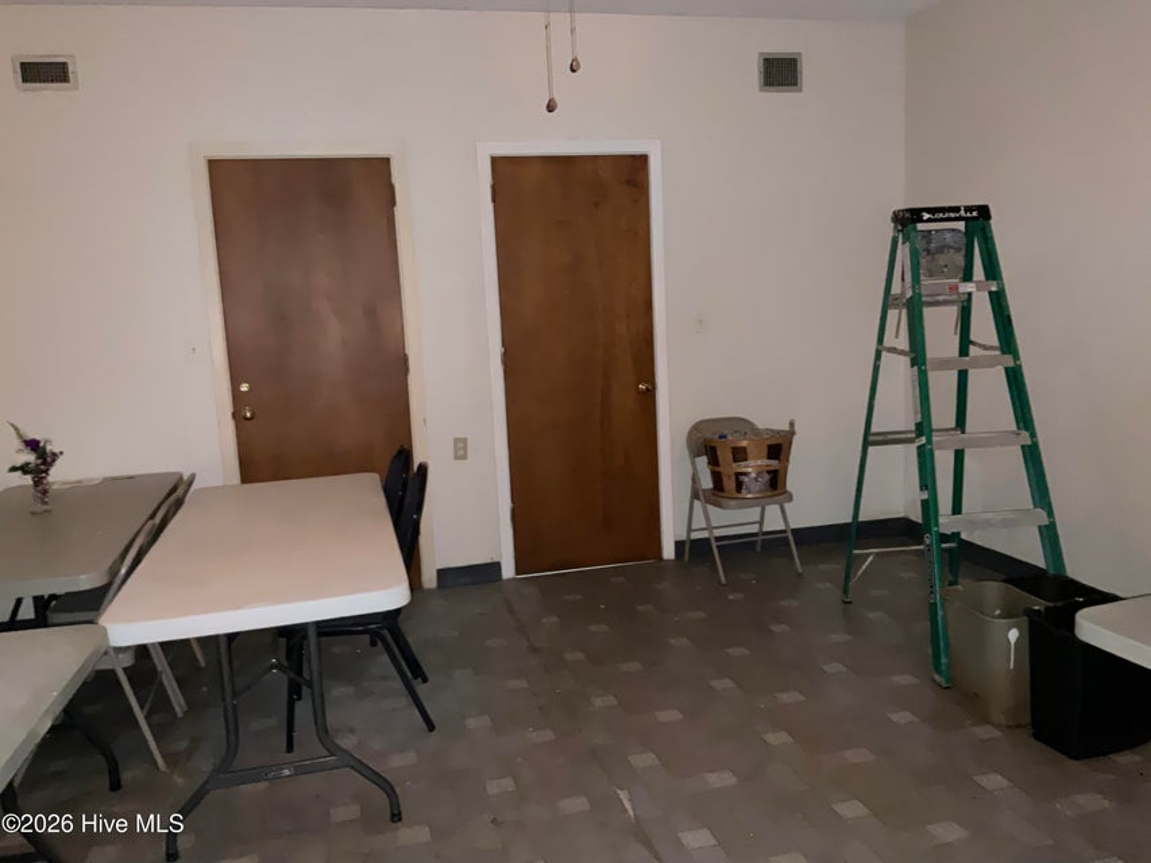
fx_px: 964
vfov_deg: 48.2
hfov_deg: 61.7
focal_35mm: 29
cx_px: 576
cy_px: 432
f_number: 1.8
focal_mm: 3
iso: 320
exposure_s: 1/16
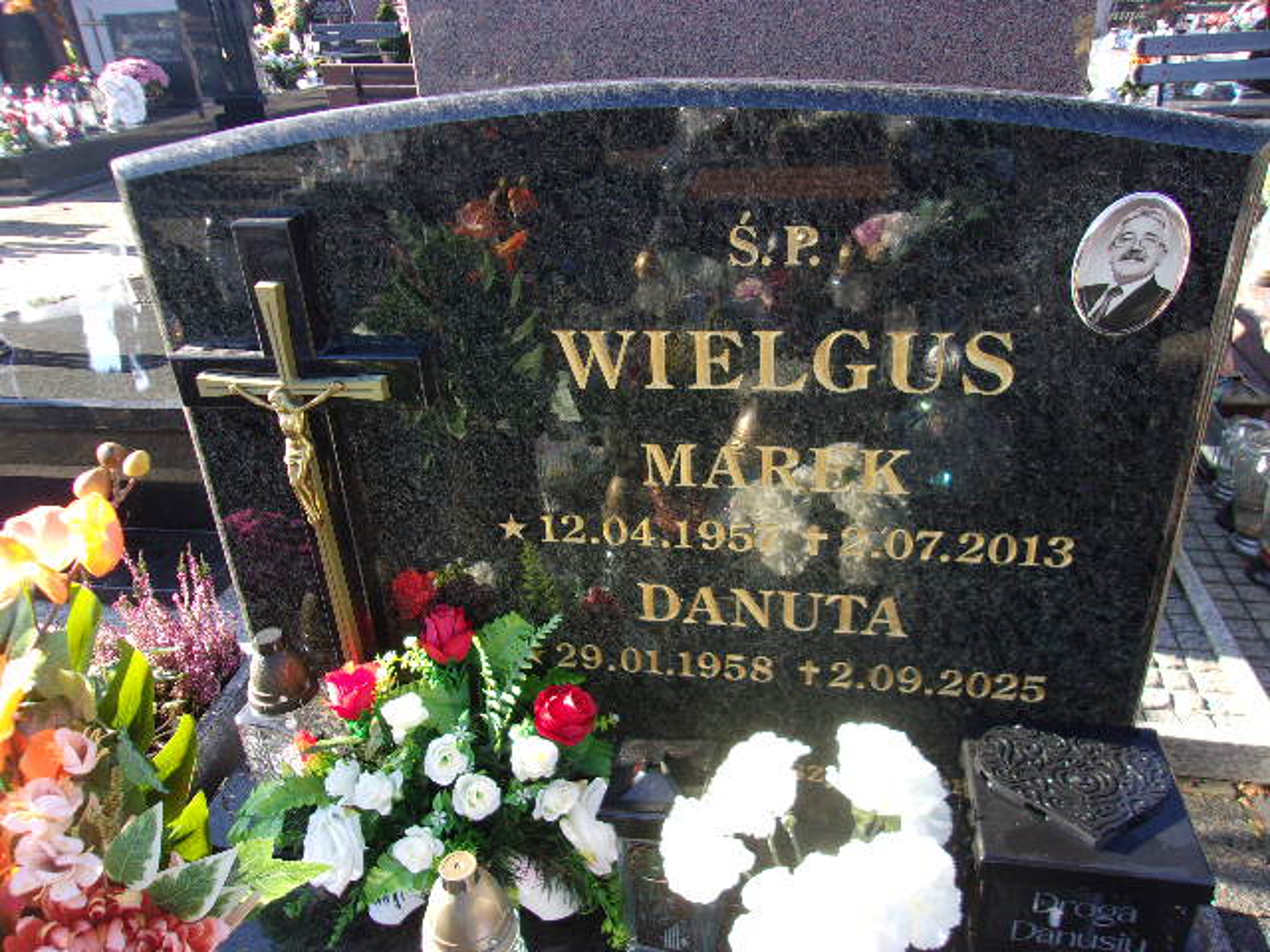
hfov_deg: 65.3
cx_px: 635
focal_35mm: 27
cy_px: 476
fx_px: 991
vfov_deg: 51.4
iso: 80
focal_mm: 4.9
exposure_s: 1/170
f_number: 3
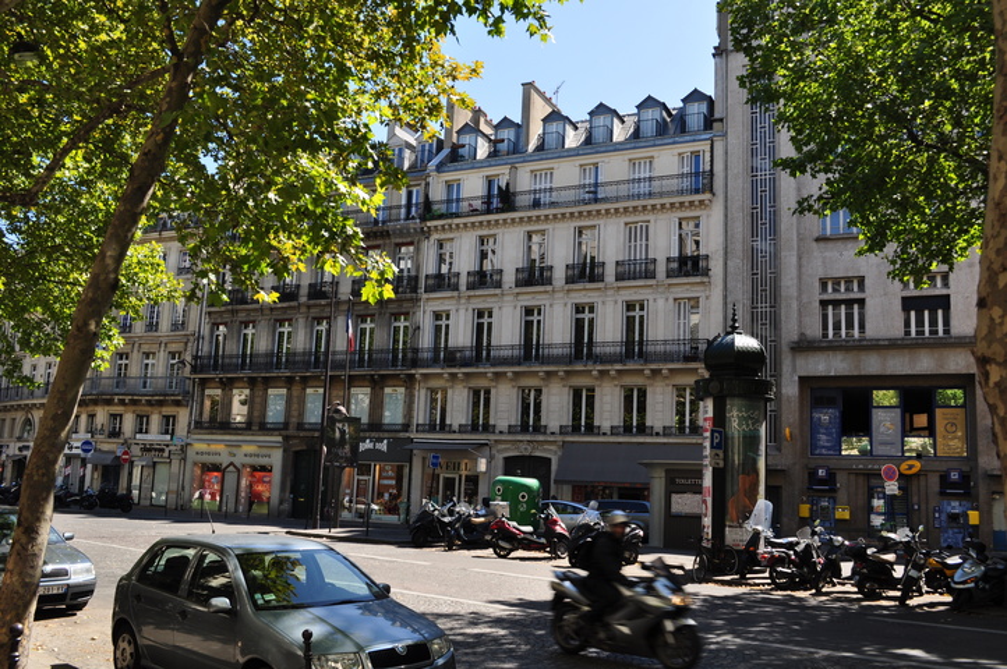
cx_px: 504
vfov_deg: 39.9
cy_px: 334
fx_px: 922
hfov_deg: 57.3
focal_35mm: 33
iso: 200
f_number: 9
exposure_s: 1/125
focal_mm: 22
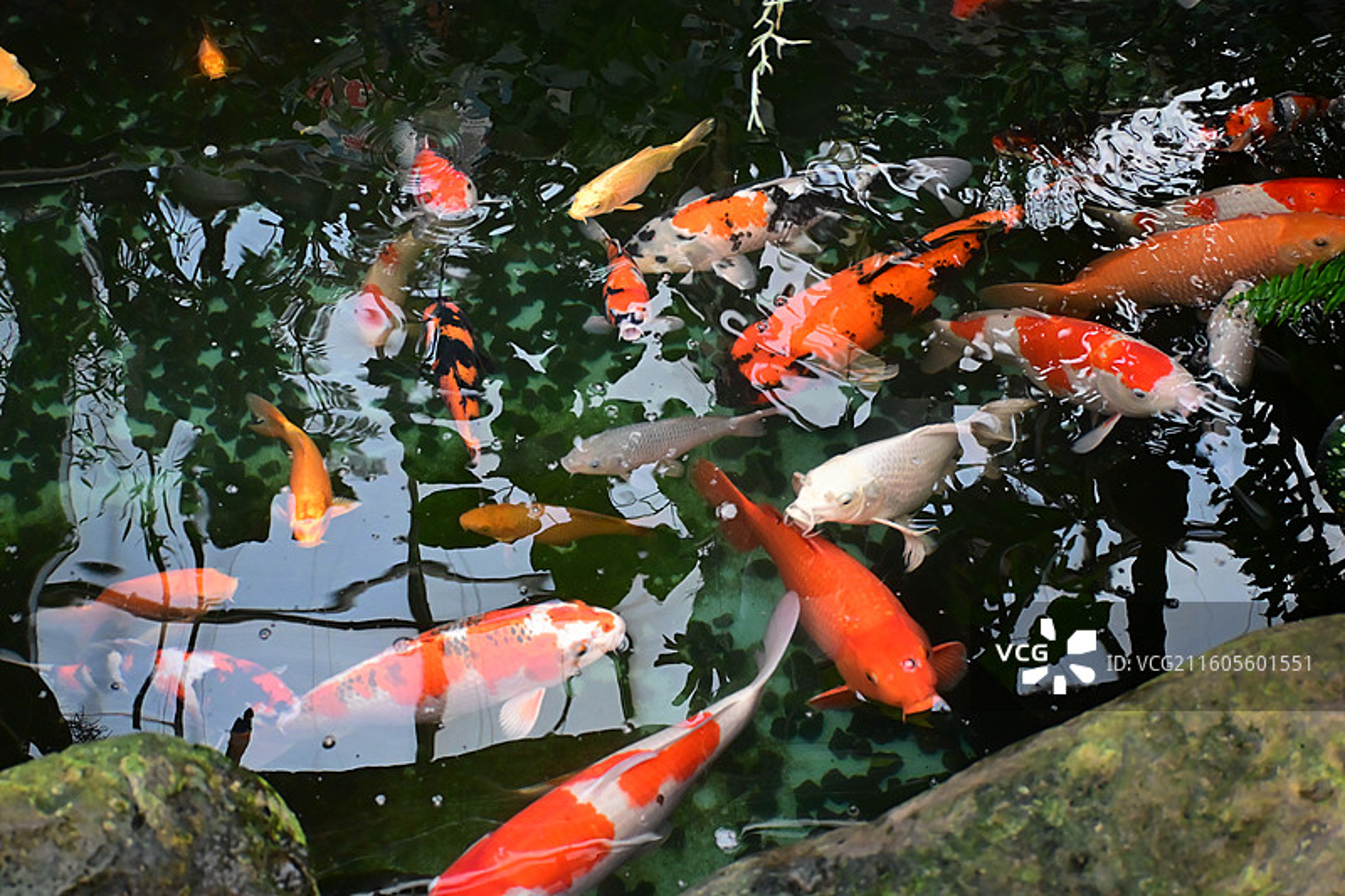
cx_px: 672
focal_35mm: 44
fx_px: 1625
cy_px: 448
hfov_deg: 45.0
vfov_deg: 30.8
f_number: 4.8
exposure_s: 1/125
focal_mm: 29
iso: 2800
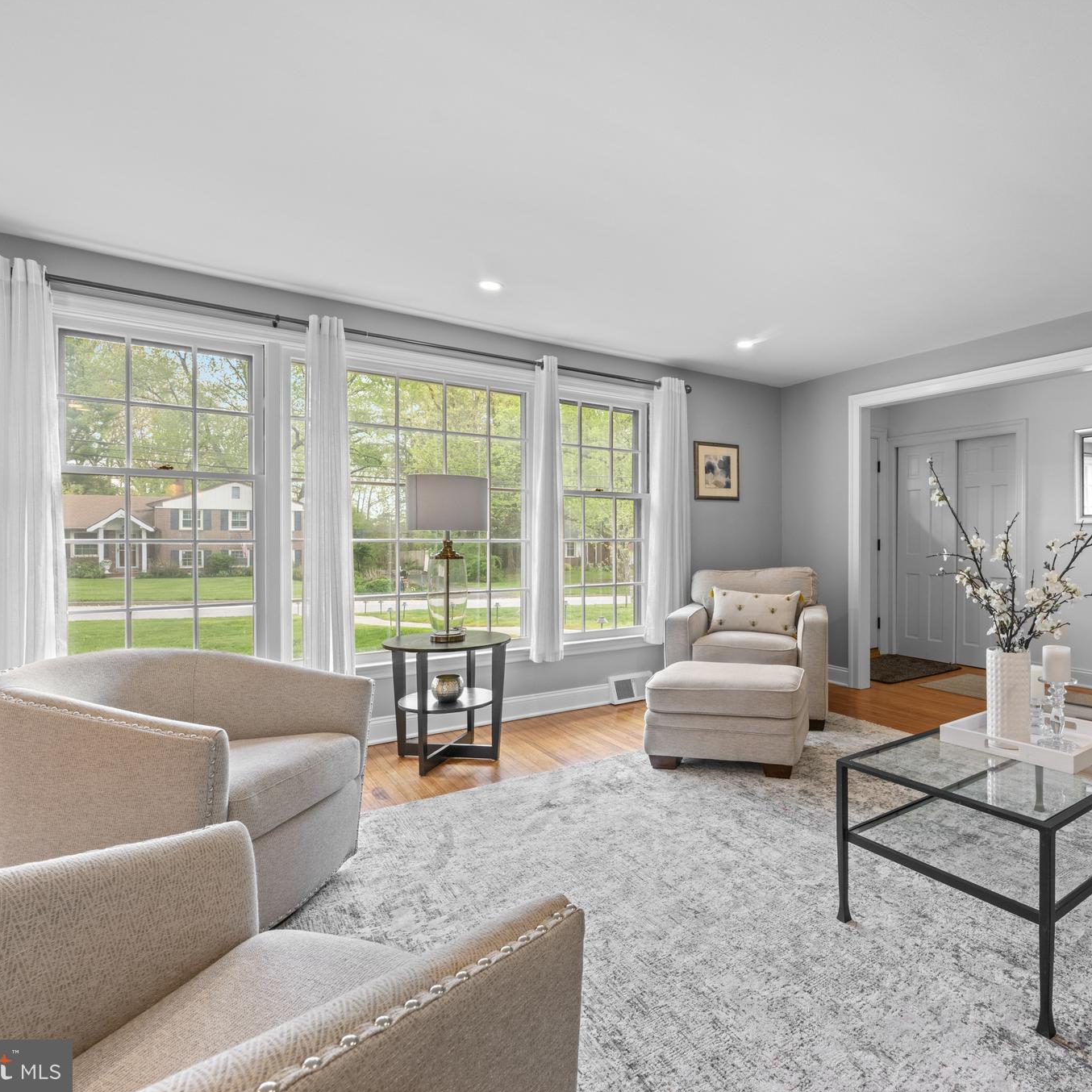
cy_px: 548
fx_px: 642
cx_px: 719
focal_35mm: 18
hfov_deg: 78.3
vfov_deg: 80.7
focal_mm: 14
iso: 320
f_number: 10
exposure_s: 1/6
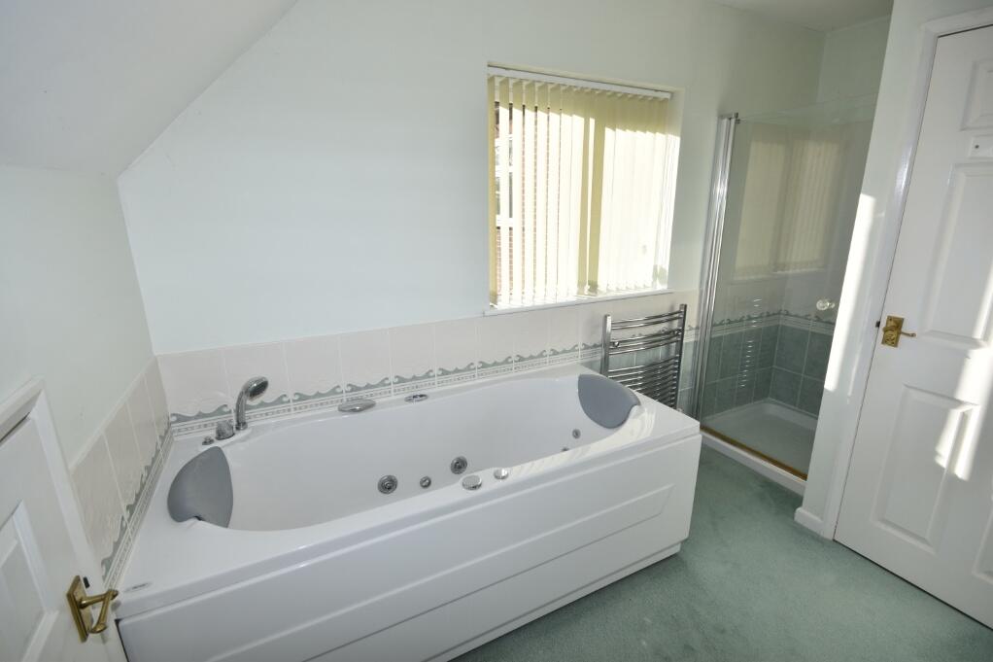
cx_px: 496
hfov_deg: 100.4
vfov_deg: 77.3
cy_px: 331
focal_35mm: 15
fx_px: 414
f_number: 8
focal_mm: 10
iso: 250
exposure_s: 1/250
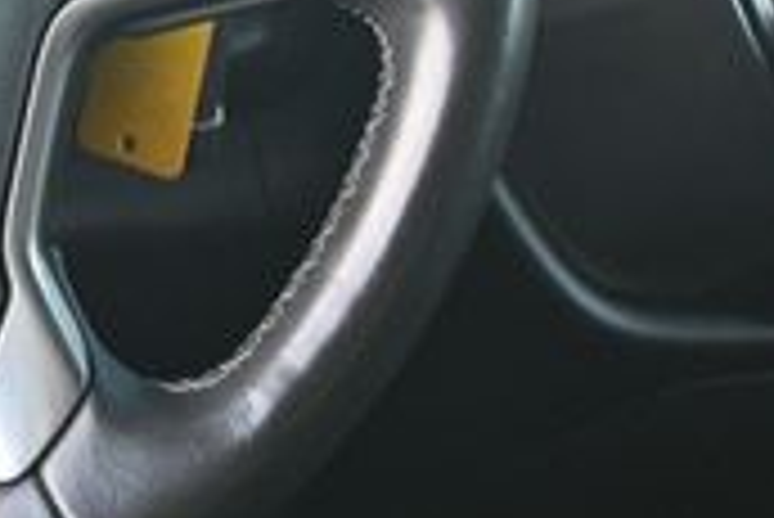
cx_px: -315
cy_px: -122
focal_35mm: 145
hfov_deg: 13.5
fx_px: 3120
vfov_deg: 9.3
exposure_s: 1/125
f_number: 4.5
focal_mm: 26
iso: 720
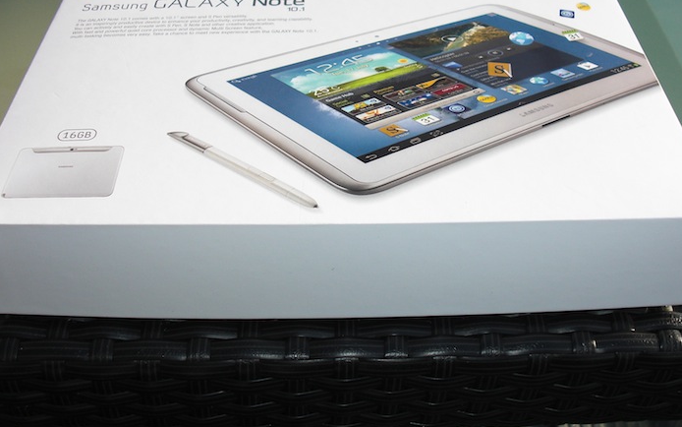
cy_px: 173
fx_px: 818
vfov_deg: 29.2
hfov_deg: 45.2
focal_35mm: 44
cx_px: 361
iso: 50
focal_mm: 6.3
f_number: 2.8
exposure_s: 1/640
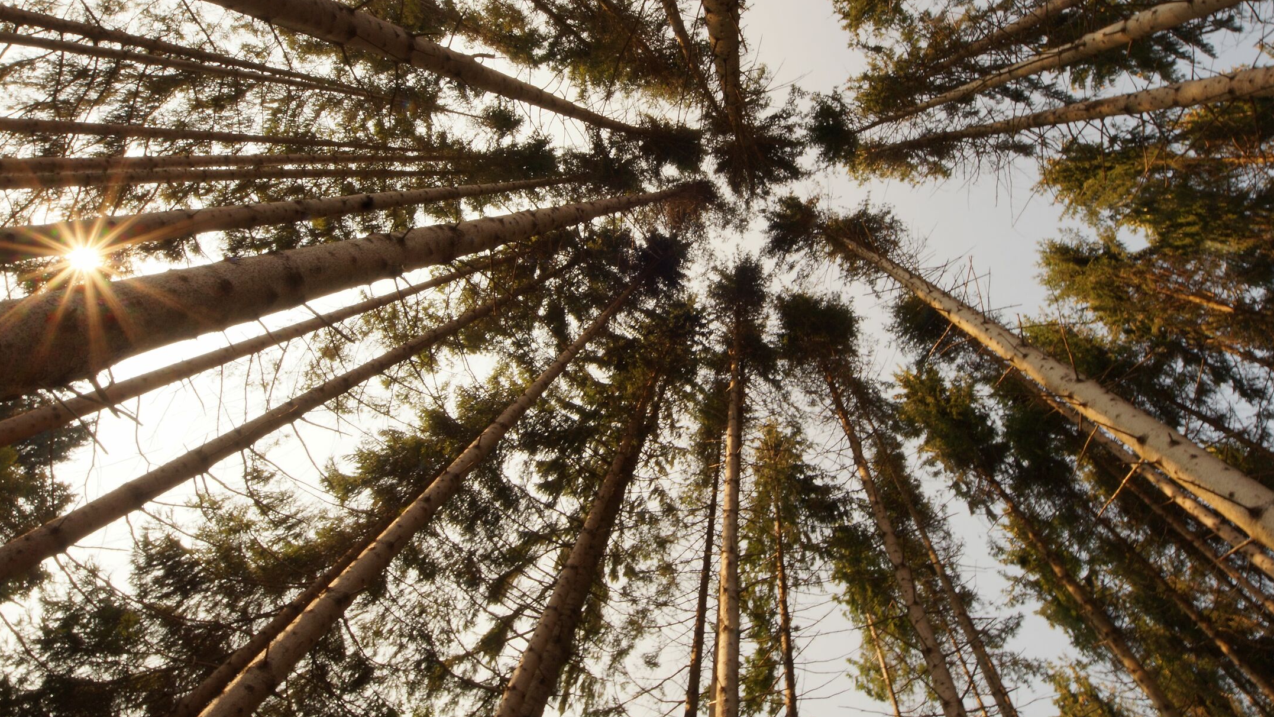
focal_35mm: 14
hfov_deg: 106.7
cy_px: 260
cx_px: 670
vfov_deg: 72.8
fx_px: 473
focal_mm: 8
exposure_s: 1/15
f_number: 22
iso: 100
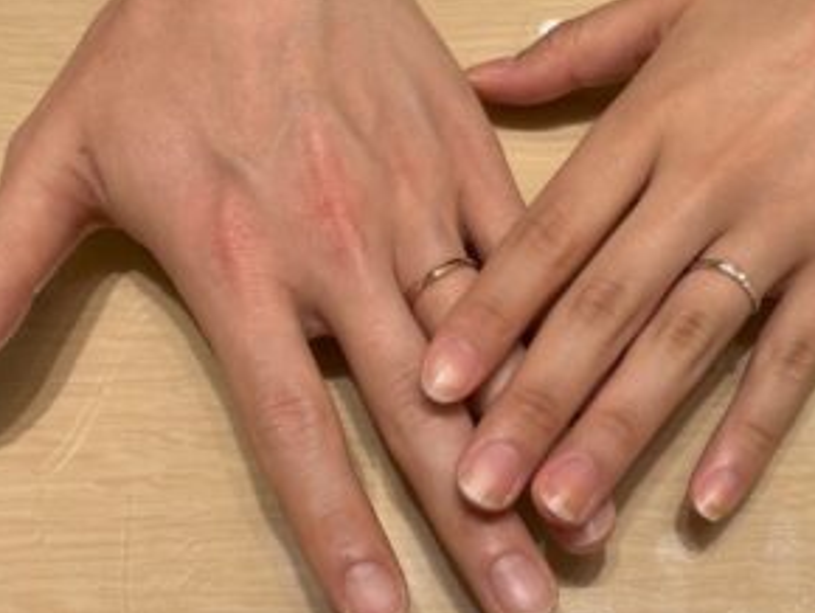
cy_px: 250
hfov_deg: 32.0
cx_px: 514
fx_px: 1414
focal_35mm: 60
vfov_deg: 24.4
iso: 16
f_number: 1.8
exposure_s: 1/135
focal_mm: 3
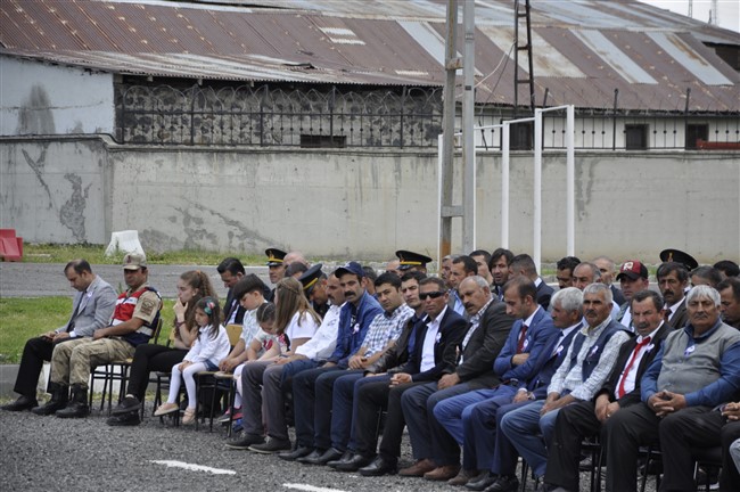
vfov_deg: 8.7
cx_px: 370
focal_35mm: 158
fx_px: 3234
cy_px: 246
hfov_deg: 13.1
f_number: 5.6
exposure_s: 1/500
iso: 400
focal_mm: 105
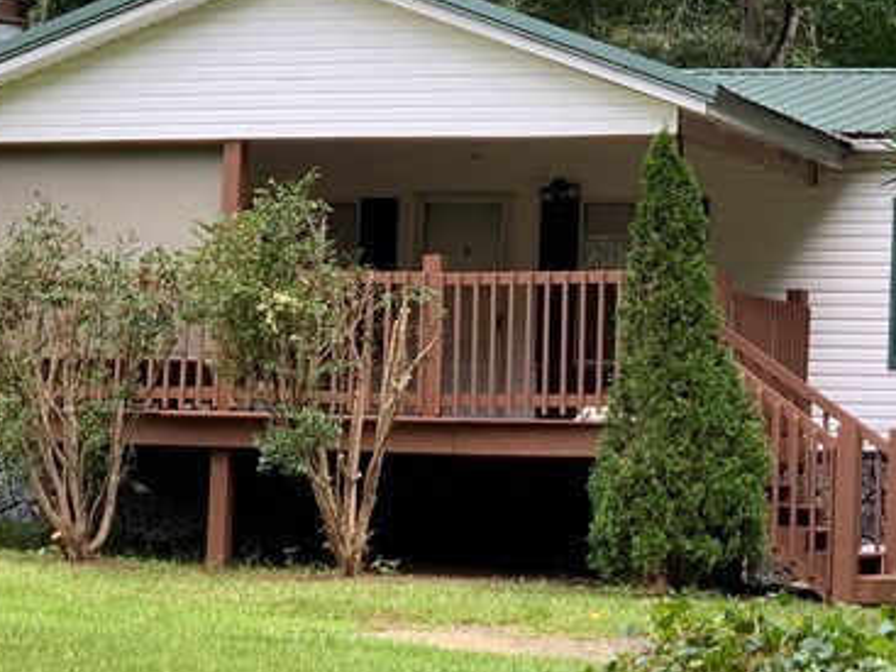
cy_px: 320
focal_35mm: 145
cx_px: 627
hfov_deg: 13.6
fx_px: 3752
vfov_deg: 10.2
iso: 16
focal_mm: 6
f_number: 2.4
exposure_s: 1/122
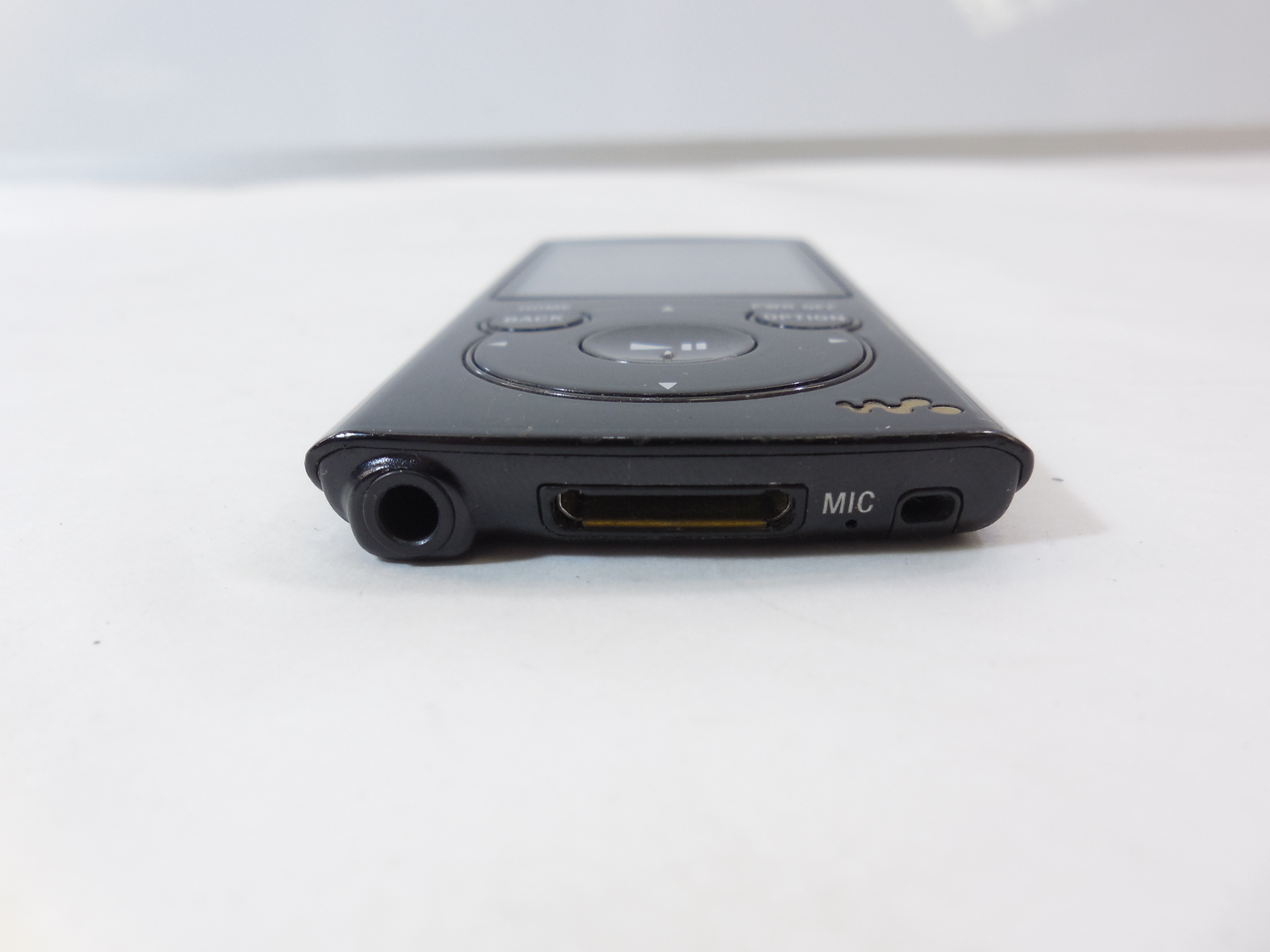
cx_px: 635
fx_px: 954
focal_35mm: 26
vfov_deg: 53.1
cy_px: 476
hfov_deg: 67.3
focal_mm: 4.6
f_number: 3.5
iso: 125
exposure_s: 1/30
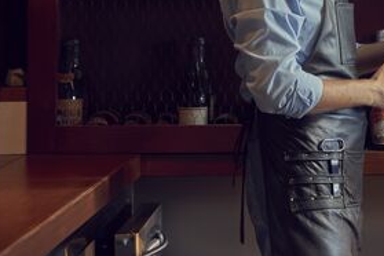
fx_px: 1344
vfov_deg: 10.8
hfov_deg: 16.0
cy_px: 3
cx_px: 383
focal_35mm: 126
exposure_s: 1/60
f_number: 2.8
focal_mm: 55
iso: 400
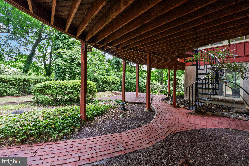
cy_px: 83
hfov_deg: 96.7
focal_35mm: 16
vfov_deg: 73.8
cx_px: 124
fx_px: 111
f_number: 11
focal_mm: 16
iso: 1250
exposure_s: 1/13
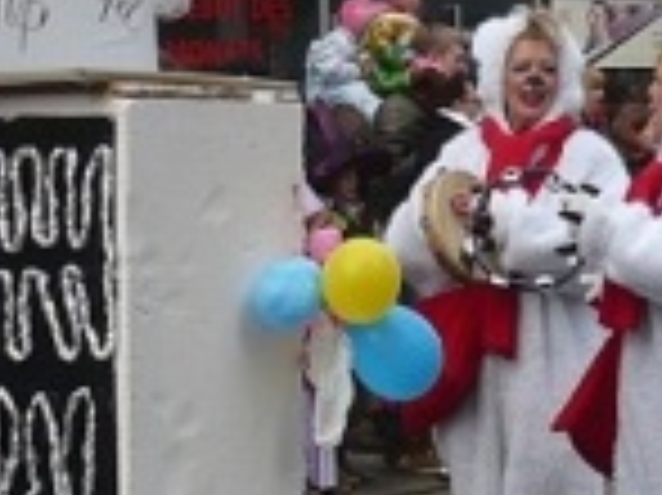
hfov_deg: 10.6
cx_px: 270
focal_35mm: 187
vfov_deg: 7.9
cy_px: 56
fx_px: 3573
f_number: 3
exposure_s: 1/250
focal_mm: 6.6
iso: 100
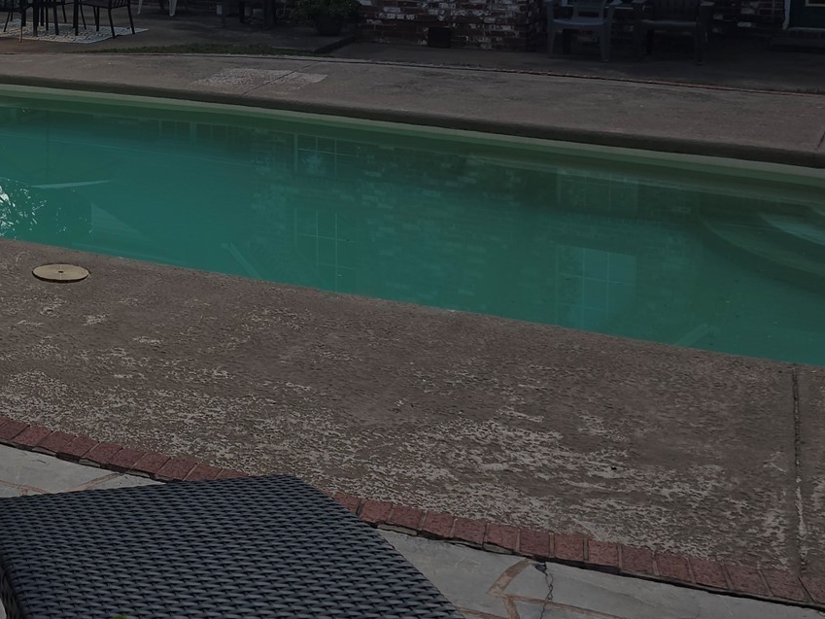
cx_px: 25
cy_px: 15
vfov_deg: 26.7
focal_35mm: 52
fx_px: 1239
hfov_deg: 34.0
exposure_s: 1/379
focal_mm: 6.3
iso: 12
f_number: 1.7
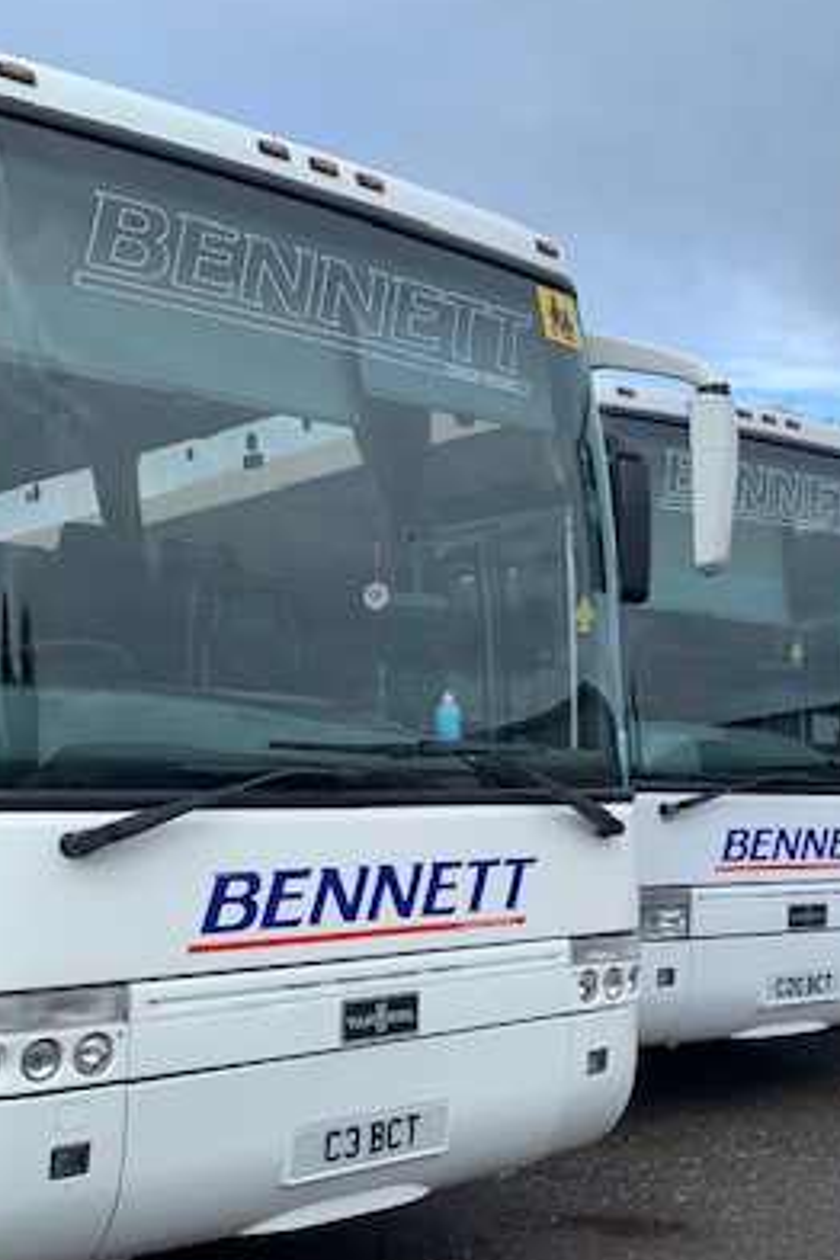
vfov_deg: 44.3
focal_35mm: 44
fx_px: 1540
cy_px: 747
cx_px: 475
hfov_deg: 30.5
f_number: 1.8
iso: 25
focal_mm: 4.25
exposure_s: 1/808
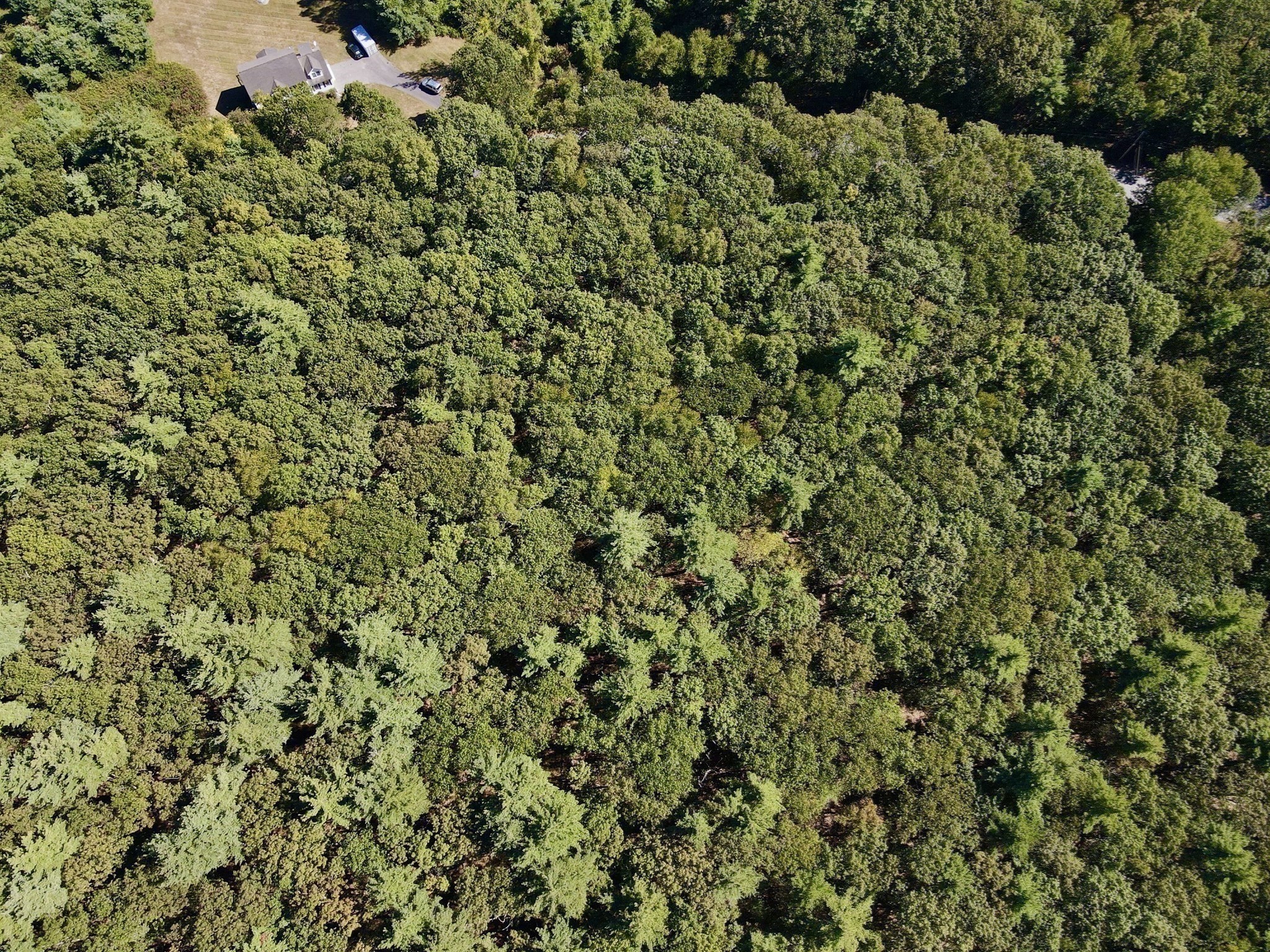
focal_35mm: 24
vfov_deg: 56.8
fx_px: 881
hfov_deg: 71.6
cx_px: 635
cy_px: 476
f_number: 2.8
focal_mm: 4.5
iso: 100
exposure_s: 1/500
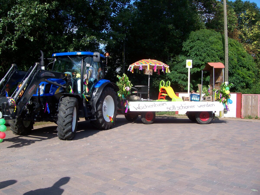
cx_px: 130
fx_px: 255
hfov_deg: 54.0
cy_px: 98
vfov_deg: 41.8
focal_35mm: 34
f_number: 5.1
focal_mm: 5.6
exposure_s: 1/331
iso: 80
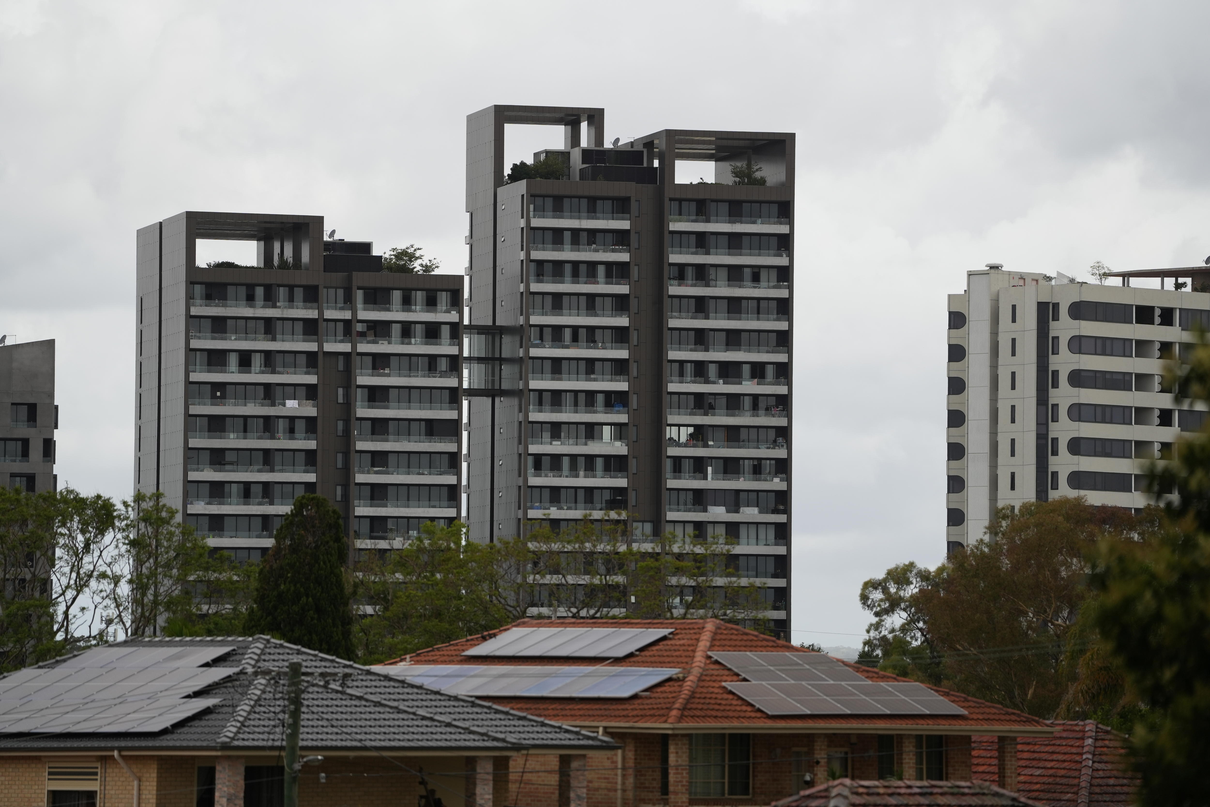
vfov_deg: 7.2
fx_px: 6419
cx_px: 605
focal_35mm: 191
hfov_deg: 10.8
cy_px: 404
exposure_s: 1/5000
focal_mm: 191
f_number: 2.8
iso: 200
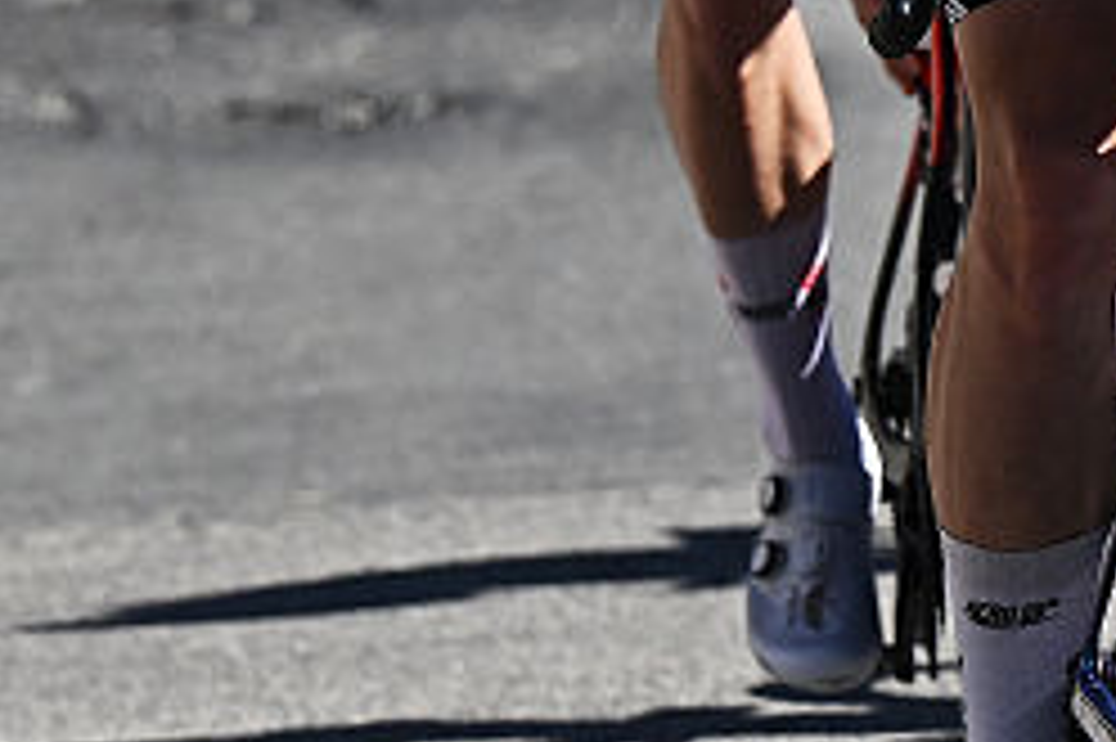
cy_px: -99
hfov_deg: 2.0
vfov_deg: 1.3
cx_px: 1184
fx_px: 31598
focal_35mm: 1020
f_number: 5
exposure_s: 1/1600
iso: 200
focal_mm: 165
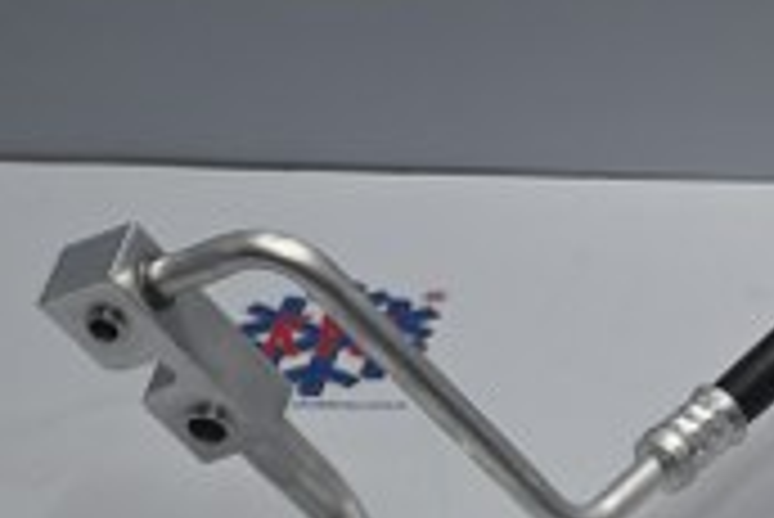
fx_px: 2531
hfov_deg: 16.3
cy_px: 419
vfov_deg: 11.6
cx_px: 1058
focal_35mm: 118
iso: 400
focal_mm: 22.5
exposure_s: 1/125
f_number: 4
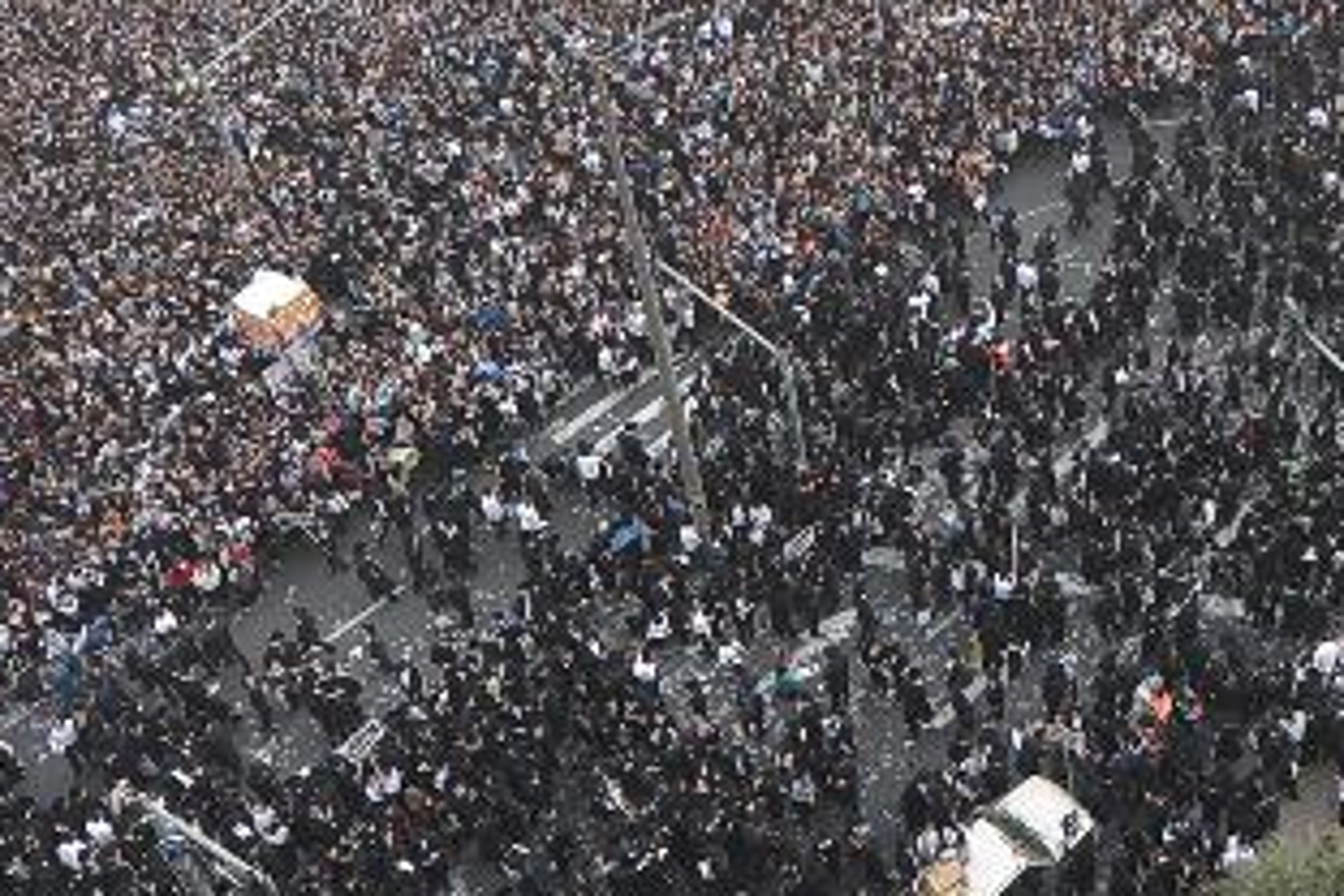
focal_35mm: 46
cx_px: 1215
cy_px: 60
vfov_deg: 28.0
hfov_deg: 39.6
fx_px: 1717
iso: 320
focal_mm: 14
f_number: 5.6
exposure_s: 1/400
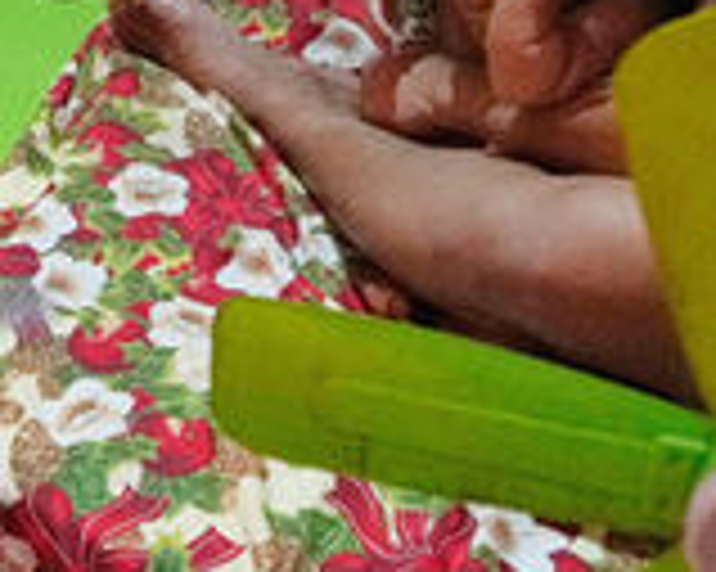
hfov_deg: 17.4
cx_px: -603
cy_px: 187
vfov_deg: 17.4
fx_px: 1864
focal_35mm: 88
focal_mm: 16
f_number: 2.8
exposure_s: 1/200
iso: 5000
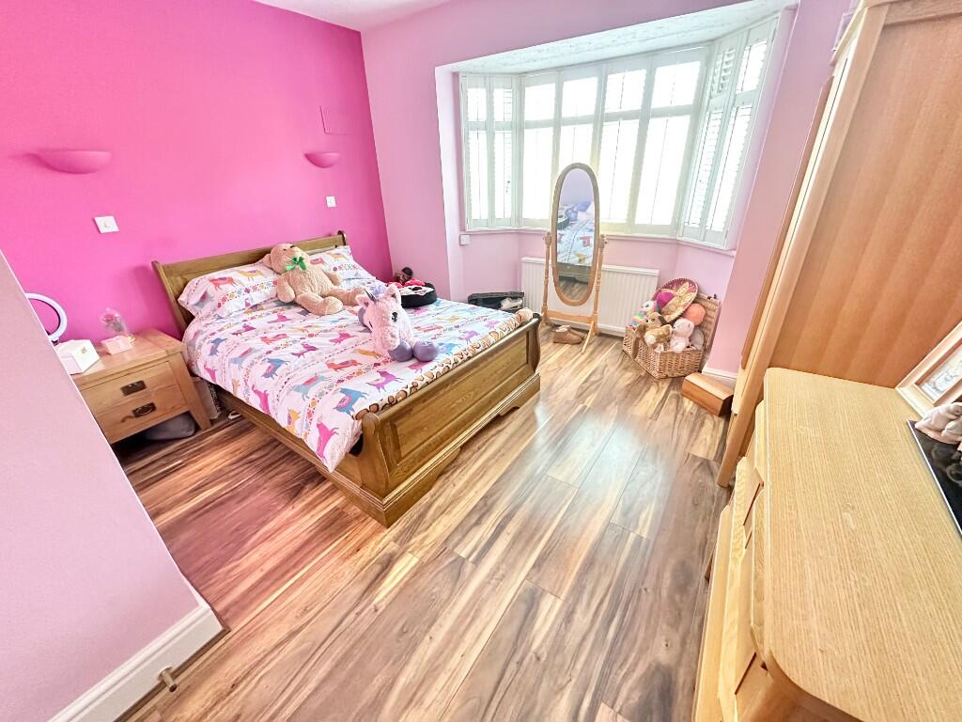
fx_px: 389
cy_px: 361
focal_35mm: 14
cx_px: 481
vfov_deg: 85.7
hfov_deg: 102.1
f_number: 2.2
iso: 1000
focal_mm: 2.22
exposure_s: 1/60
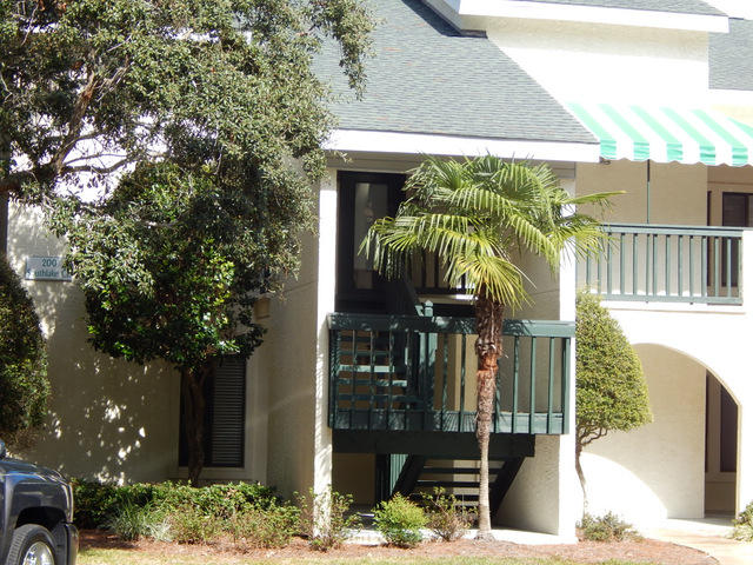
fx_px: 2023
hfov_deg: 21.1
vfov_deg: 15.9
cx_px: 376
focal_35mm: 93
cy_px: 282
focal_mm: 16.6
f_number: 4.4
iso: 125
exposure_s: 1/250
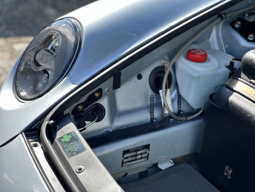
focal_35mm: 77
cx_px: 128
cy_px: 96
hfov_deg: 25.3
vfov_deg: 19.1
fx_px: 567
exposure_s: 1/143
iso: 20
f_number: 2.8
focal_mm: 9
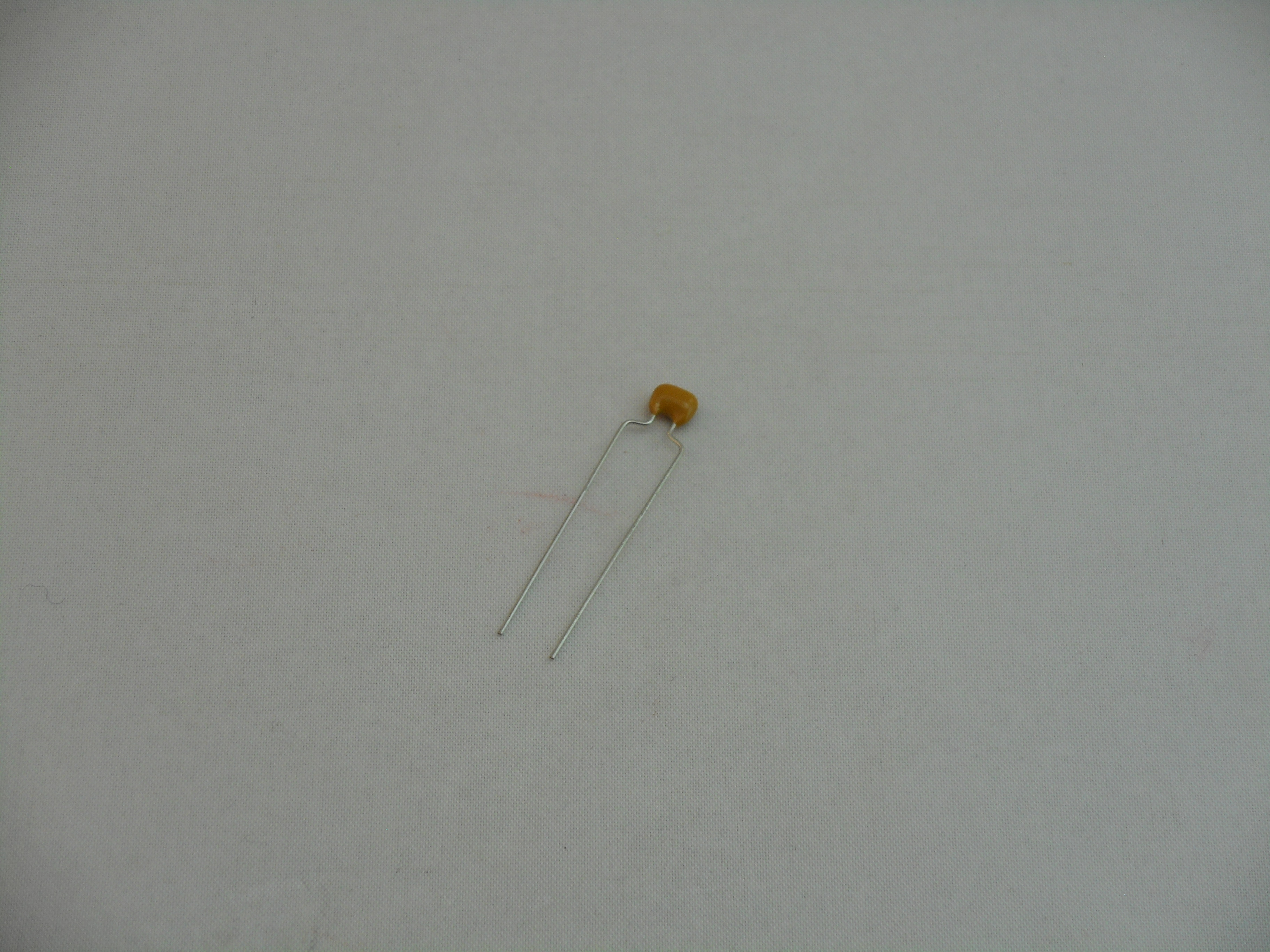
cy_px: 476
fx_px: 3742
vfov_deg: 14.5
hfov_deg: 19.3
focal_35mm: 102
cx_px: 635
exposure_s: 1/60
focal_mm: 18.2
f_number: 5.8
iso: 110
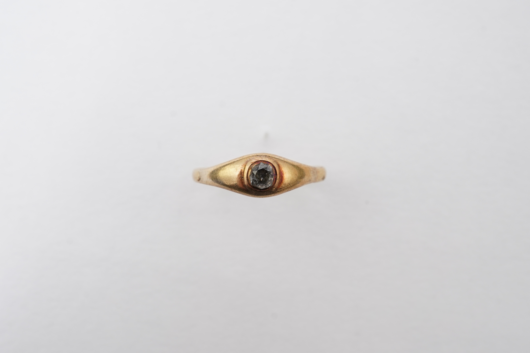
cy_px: 176
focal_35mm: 45
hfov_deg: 43.6
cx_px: 265
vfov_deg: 29.9
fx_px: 662
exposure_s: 1/100
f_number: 16
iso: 500
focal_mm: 30
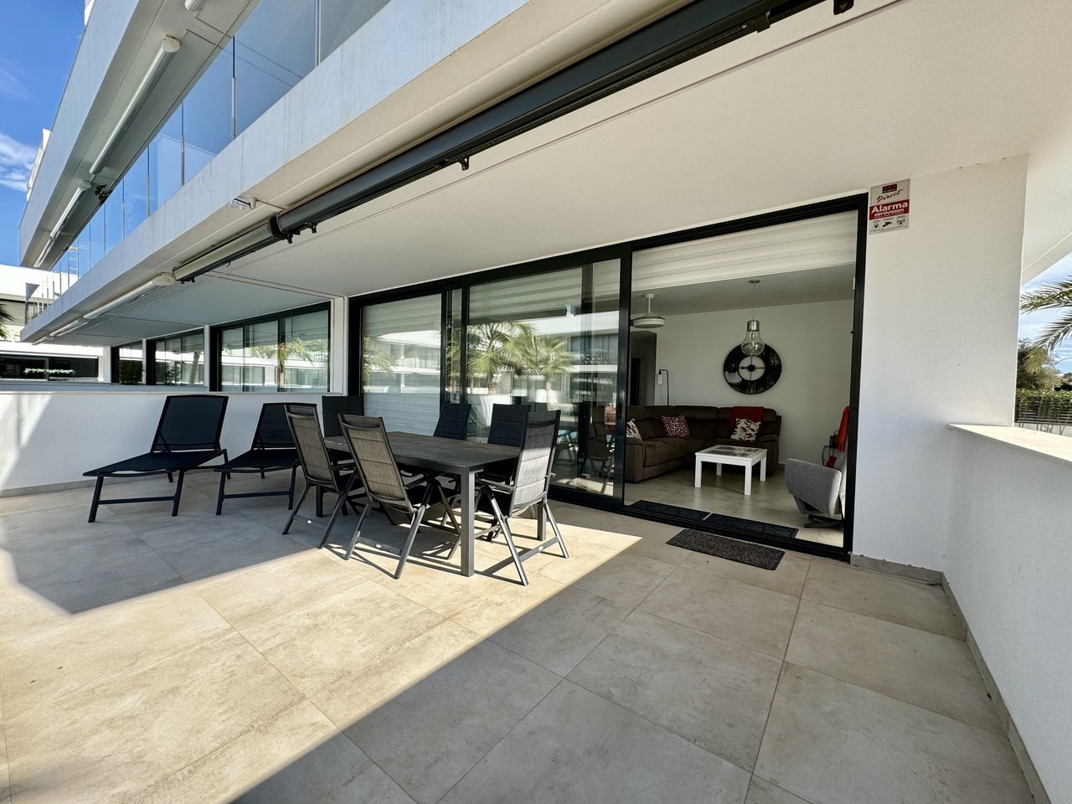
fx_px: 434
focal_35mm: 14
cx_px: 536
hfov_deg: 102.1
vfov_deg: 85.7
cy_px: 402
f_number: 2.2
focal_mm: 2.22
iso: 40
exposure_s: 1/479
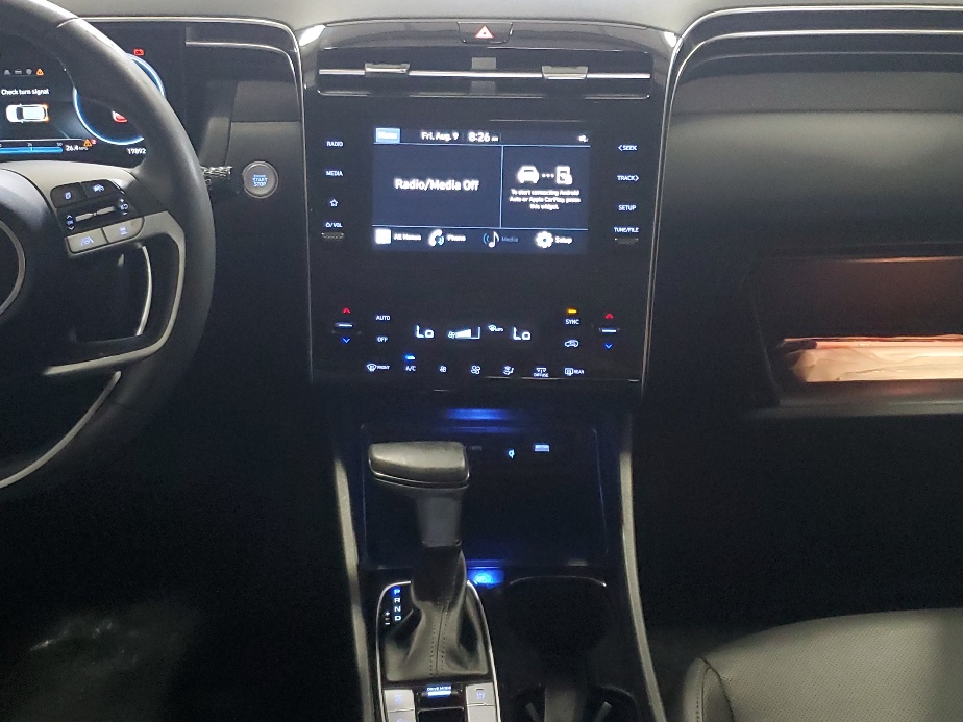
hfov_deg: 42.1
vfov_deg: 32.1
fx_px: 1252
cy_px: 422
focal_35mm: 45
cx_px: 484
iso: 341
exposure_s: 1/40
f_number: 1.5
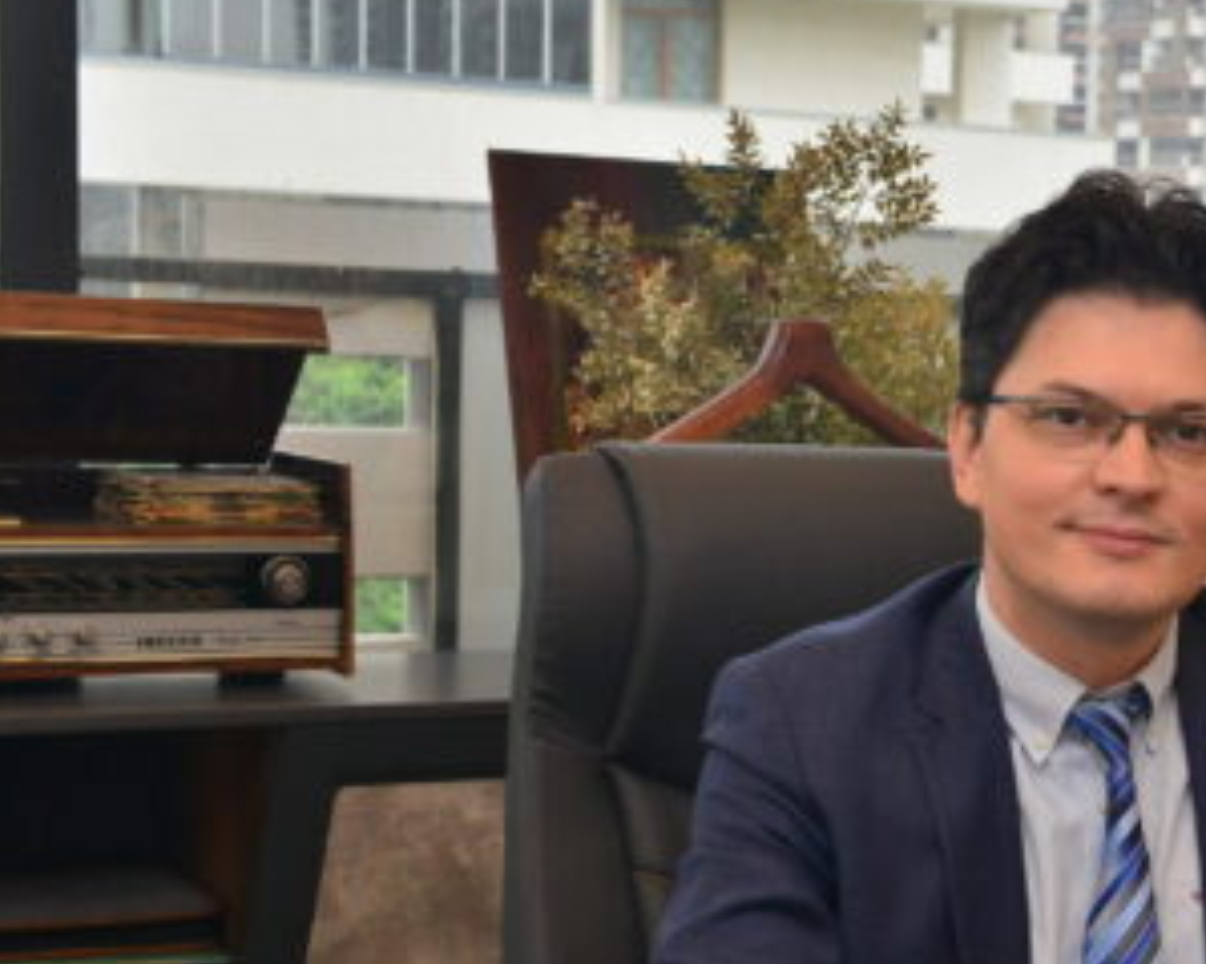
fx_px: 3176
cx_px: 1287
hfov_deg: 20.6
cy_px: 714
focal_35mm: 89
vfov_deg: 17.2
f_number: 8
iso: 1250
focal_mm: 44
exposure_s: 1/200
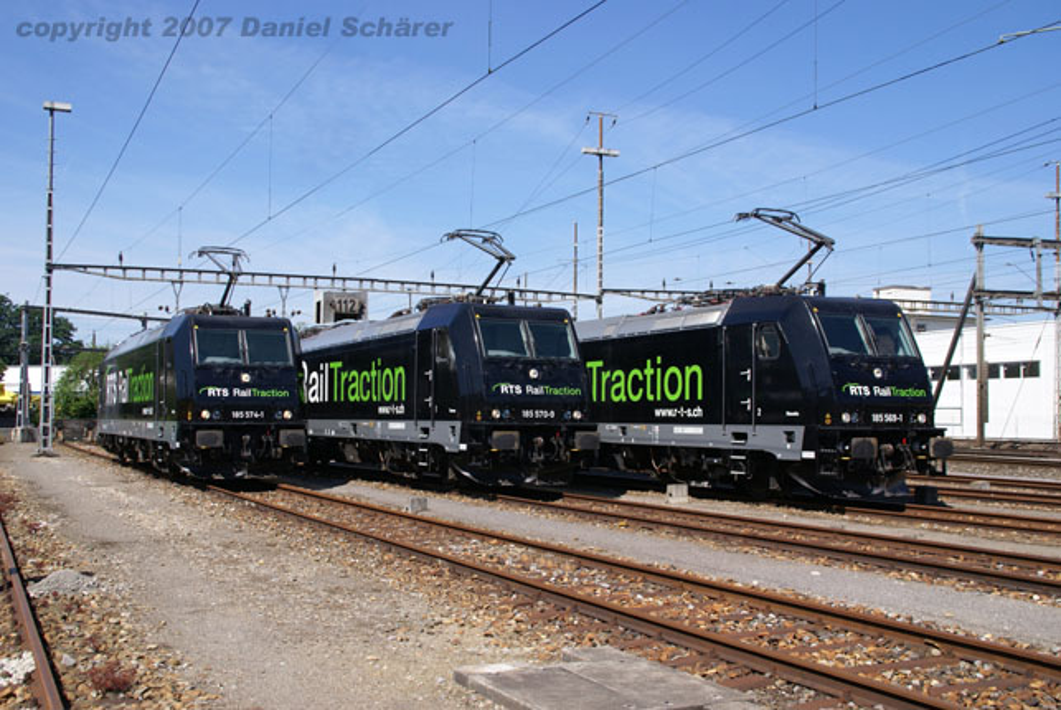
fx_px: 1150
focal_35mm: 39
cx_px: 530
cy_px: 355
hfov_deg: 49.5
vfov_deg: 34.3
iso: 100
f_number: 6.3
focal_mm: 26
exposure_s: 1/400
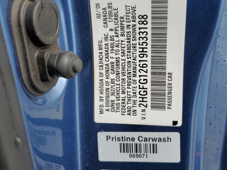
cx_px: 134
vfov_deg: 43.9
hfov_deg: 56.5
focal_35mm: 32
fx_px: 210
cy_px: 66
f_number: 1.5
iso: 50
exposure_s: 1/714
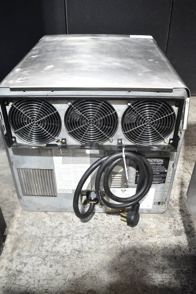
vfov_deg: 59.5
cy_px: 147
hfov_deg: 41.8
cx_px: 98
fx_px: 257
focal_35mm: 32
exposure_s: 1/30
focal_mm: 21
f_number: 3.8
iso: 1400
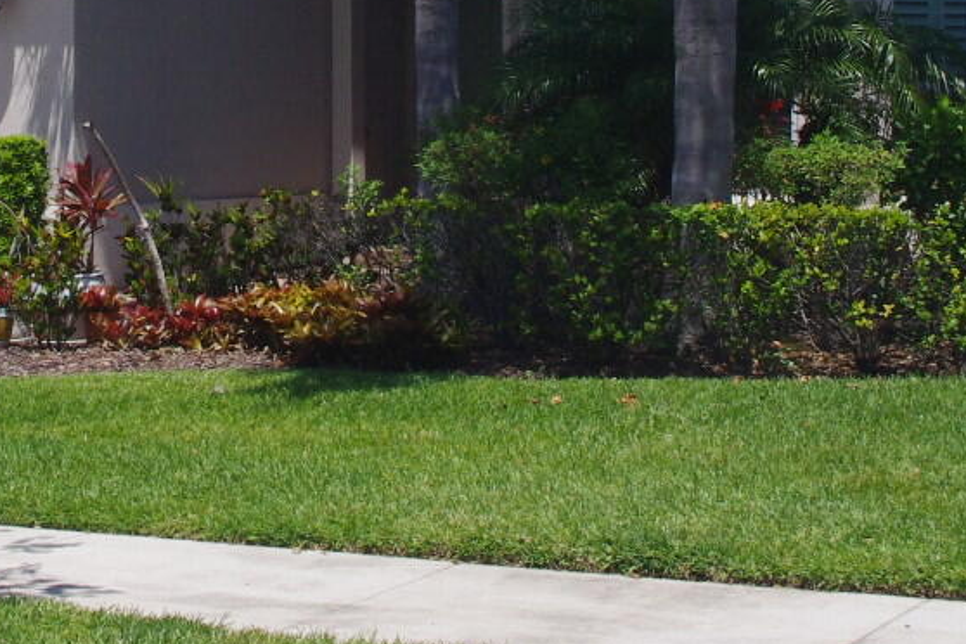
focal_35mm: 96
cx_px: 229
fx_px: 2576
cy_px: -26
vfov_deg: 14.0
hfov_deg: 21.0
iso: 400
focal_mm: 21.25
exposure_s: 1/320
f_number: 14
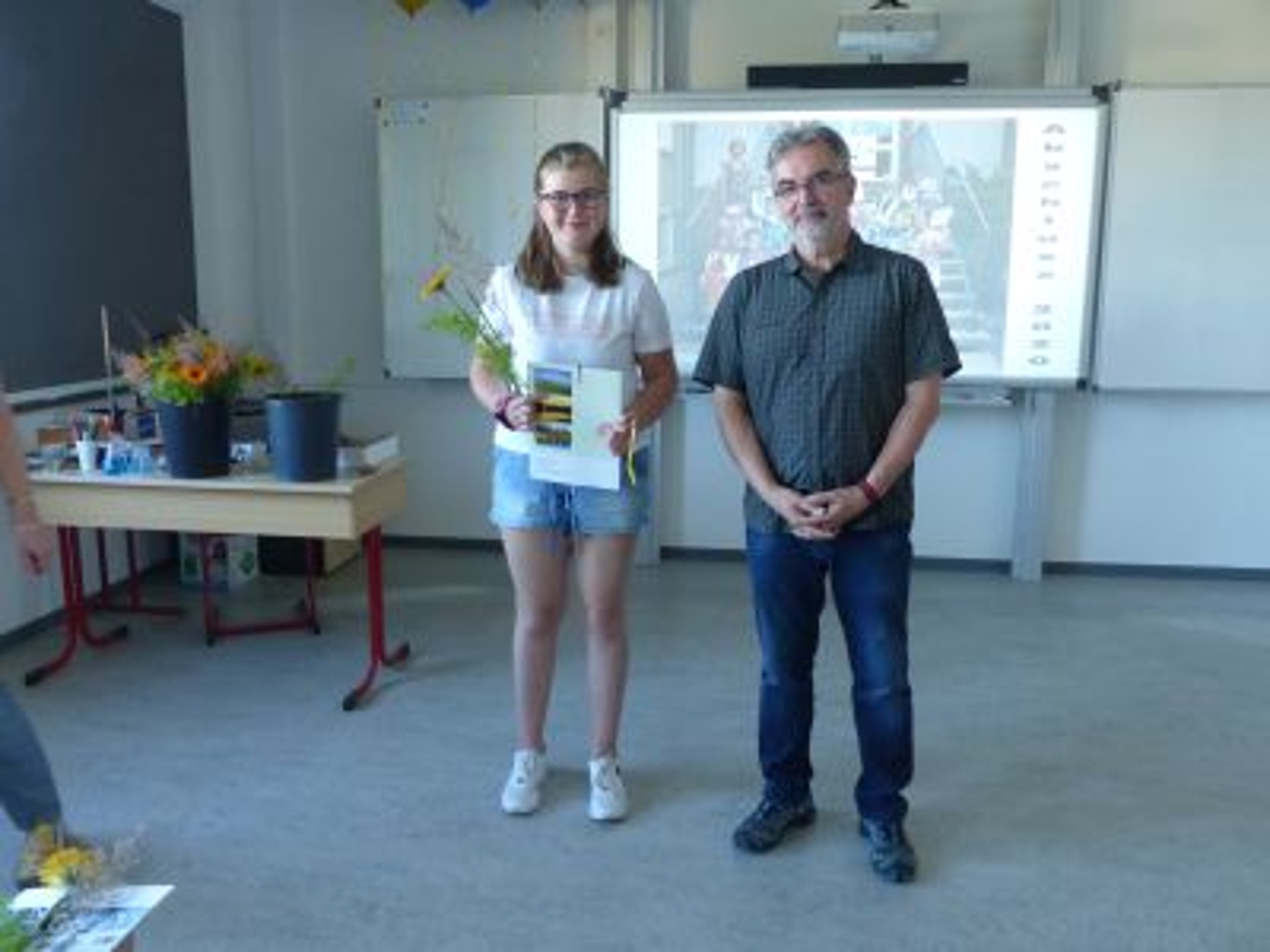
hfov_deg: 61.7
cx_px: 635
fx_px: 1064
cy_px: 476
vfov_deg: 48.2
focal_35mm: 29
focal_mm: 5.3
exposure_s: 1/60
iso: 400
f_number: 2.8
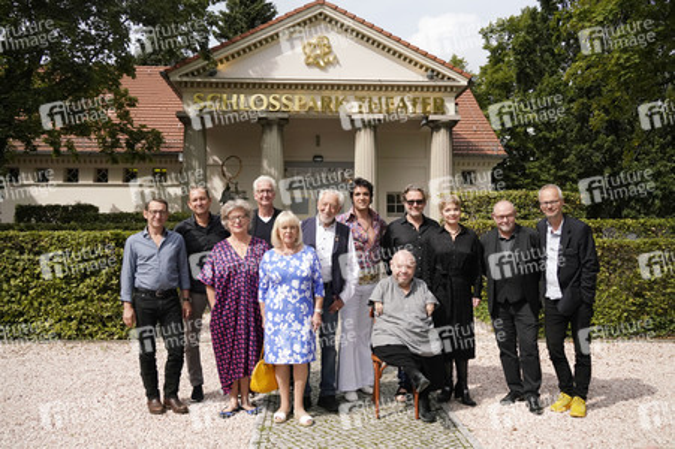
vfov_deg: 39.9
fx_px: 618
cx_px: 338
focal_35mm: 33
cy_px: 224
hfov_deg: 57.3
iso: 2500
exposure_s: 1/8000
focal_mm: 33
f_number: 5.6
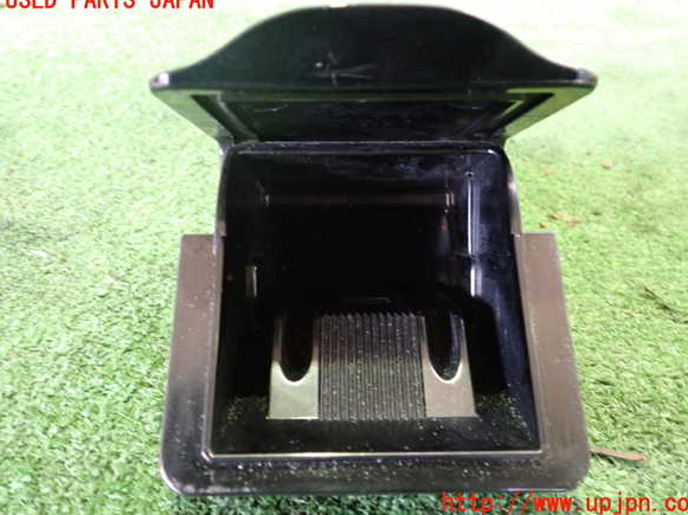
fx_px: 616
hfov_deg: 58.4
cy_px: 252
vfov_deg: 45.4
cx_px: 354
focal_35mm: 31
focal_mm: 5.4
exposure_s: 1/13
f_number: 2.3
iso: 800
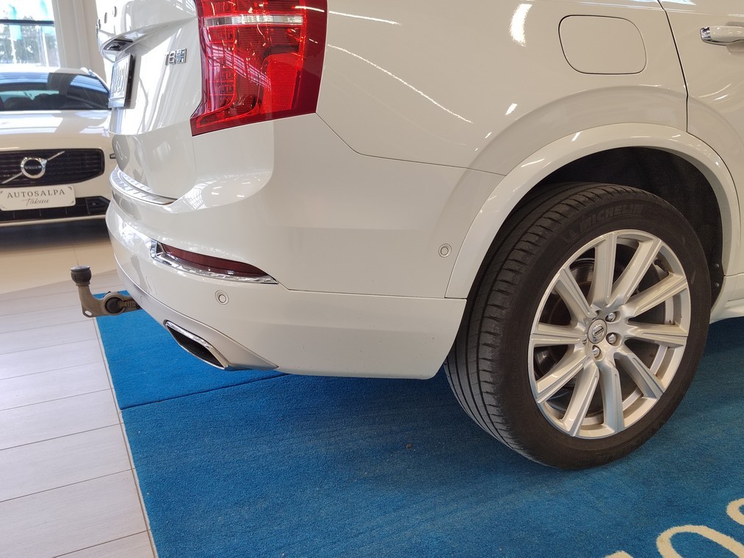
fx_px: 623
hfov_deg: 61.7
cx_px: 372
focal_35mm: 29
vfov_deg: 48.2
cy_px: 279
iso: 1028
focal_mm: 5.52
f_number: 1.9
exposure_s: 1/120
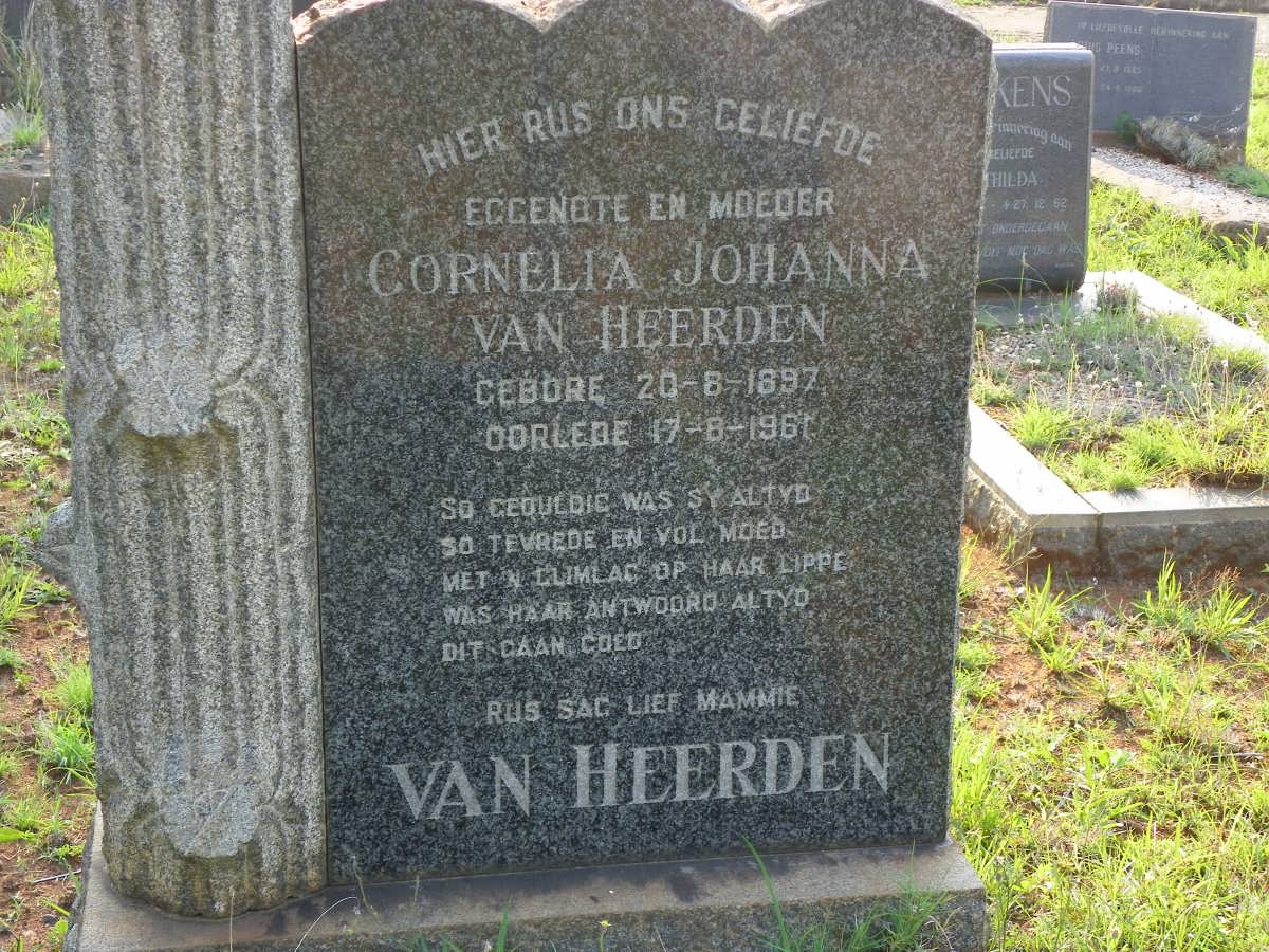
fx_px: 2420
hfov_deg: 29.4
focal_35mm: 66
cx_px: 634
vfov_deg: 22.3
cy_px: 476
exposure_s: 1/80
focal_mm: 11.8
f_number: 3.5
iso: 64
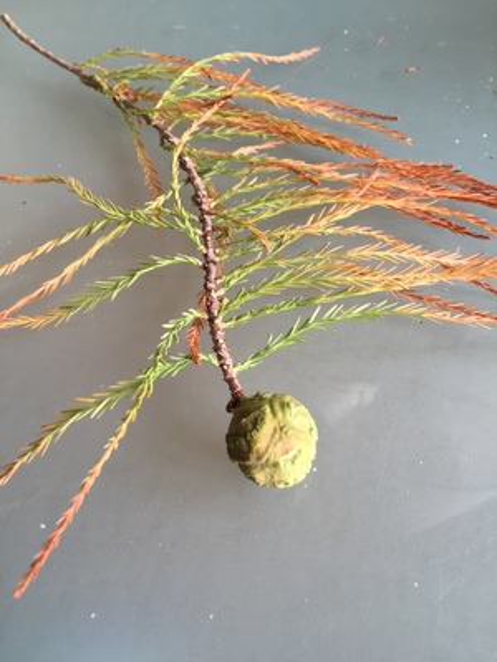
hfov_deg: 48.2
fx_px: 555
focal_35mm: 29
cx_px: 248
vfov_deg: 61.7
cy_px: 331
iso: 40
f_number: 2.2
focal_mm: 4.15
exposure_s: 1/50
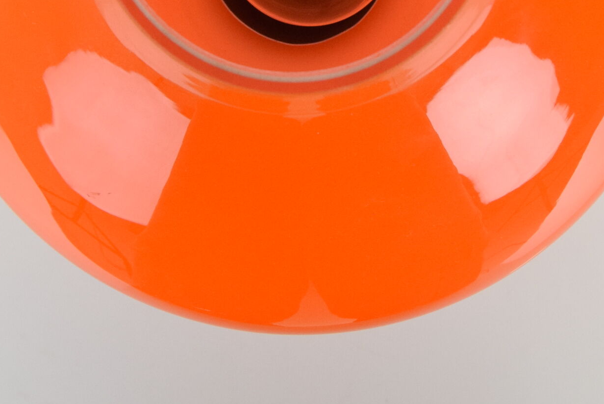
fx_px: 1713
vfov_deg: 13.2
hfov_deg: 20.0
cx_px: 287
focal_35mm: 102
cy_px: -41
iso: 1600
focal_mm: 28
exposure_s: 1/200
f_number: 7.1
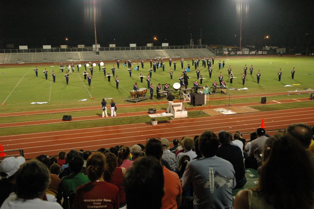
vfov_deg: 38.3
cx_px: 157
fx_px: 301
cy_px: 104
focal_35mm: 34
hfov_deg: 55.2
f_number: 2.8
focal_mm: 23
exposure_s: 1/60
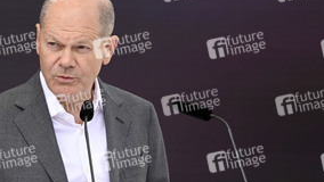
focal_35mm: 332
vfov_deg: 3.7
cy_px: 131
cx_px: 92
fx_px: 2853
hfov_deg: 6.5
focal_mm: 200
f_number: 7.1
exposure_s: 1/500
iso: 400
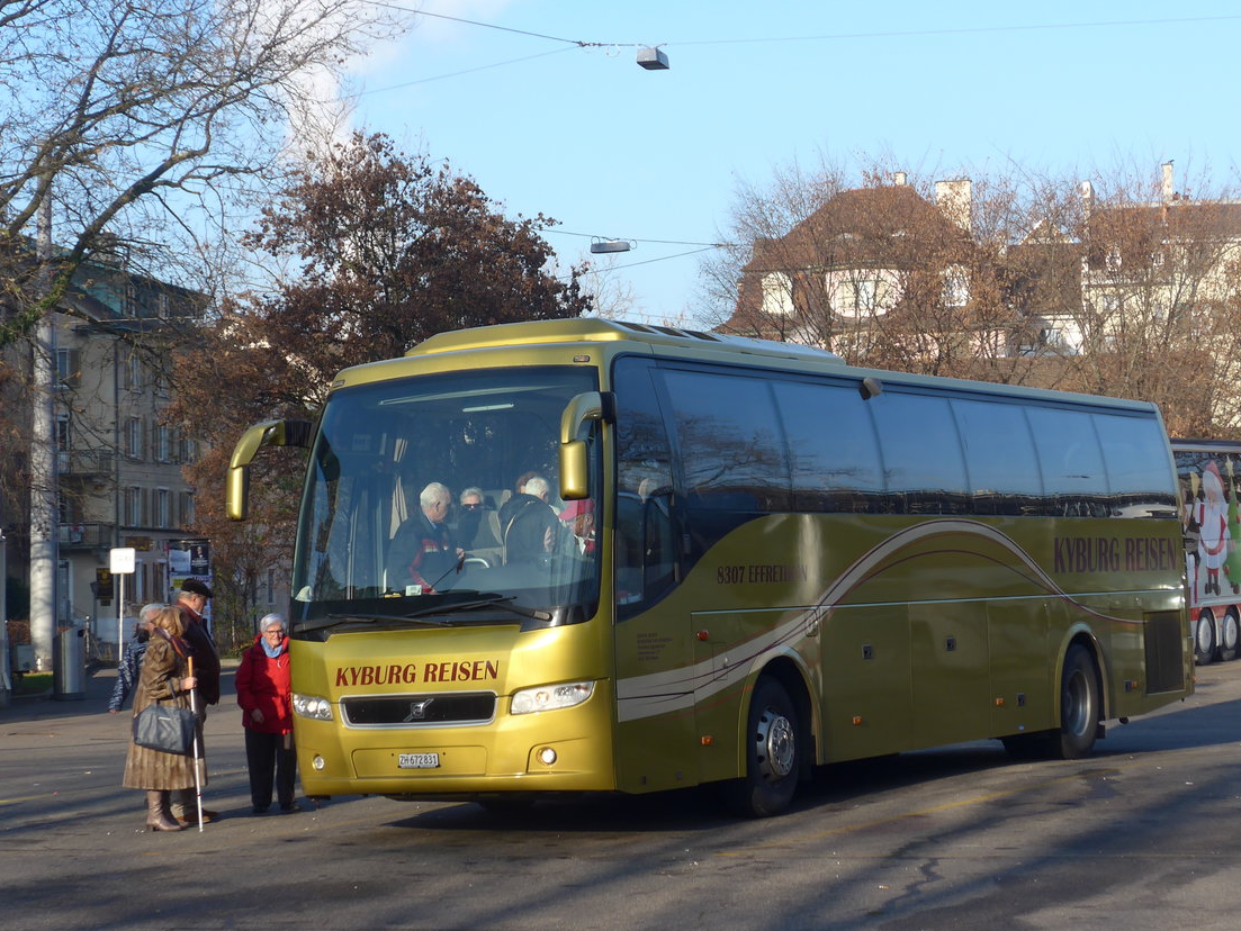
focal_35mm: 87
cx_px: 664
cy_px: 453
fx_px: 3120
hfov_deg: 22.5
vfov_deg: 17.0
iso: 80
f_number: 4.4
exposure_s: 1/250
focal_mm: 16
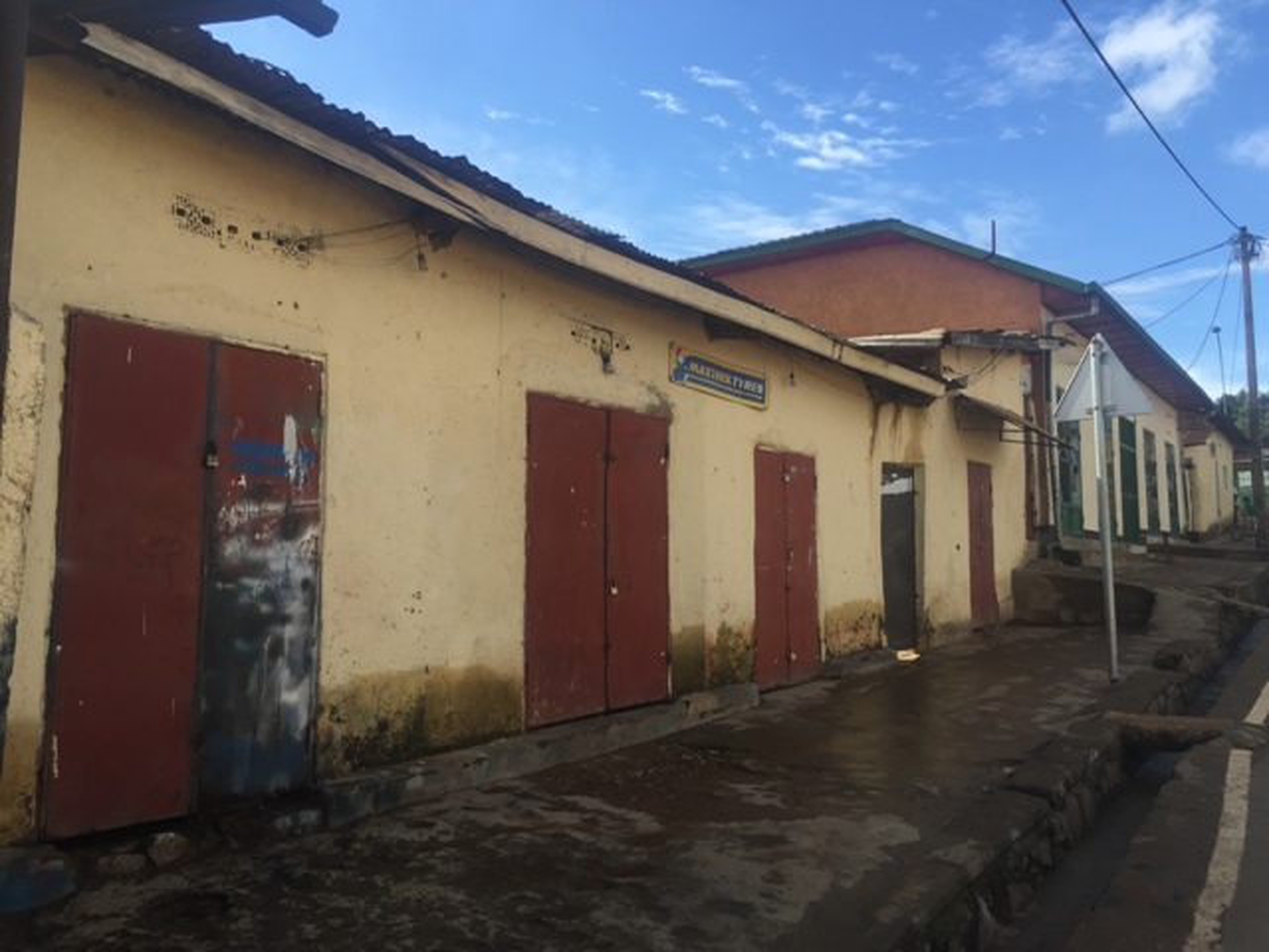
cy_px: 476
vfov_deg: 48.2
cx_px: 634
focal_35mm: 29
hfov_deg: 61.7
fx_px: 1063
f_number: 2.2
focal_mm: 4.15
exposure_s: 1/1068
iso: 32
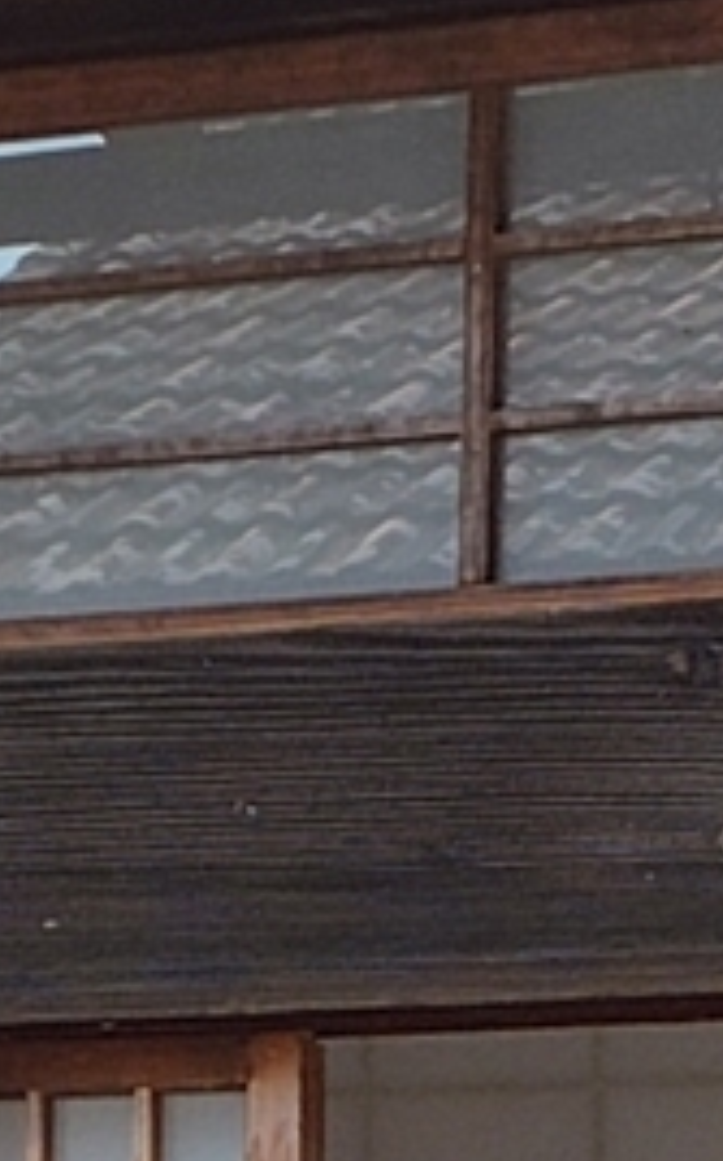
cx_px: 346
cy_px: 1304
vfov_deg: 8.9
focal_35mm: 233
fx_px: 7362
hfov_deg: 5.6
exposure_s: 1/476
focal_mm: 5.6
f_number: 1.9
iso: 50
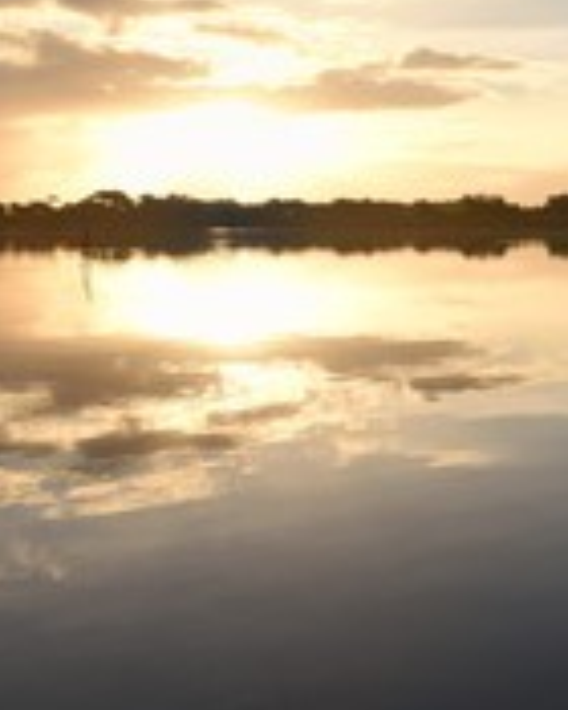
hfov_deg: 23.9
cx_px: 779
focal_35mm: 54
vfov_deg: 34.7
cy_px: 316
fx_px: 1135
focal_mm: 24
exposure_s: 1/320
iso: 400
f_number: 13
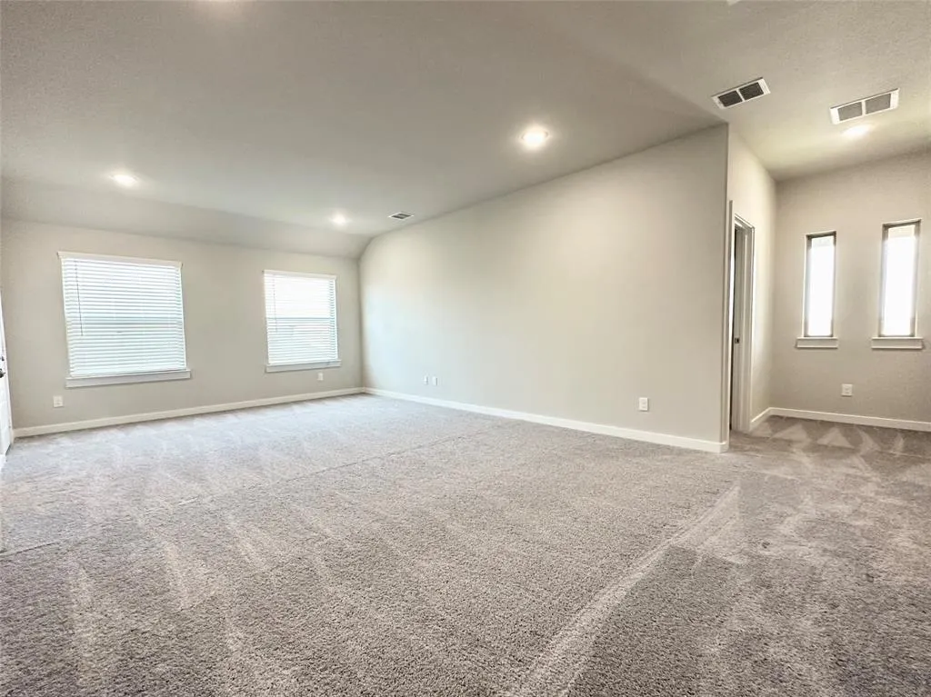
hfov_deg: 102.1
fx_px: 376
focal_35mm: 14
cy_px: 348
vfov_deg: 85.6
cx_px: 466
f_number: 2.2
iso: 250
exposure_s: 1/120
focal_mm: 2.22
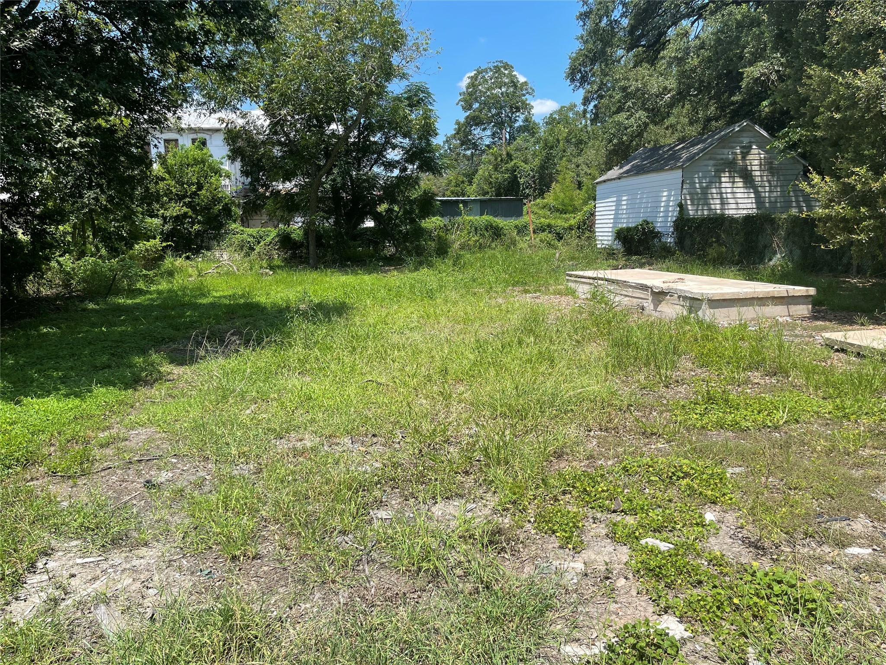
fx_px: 640
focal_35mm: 25
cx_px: 443
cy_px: 332
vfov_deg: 54.9
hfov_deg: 69.4
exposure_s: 1/2336
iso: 32
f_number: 1.6
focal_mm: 5.1
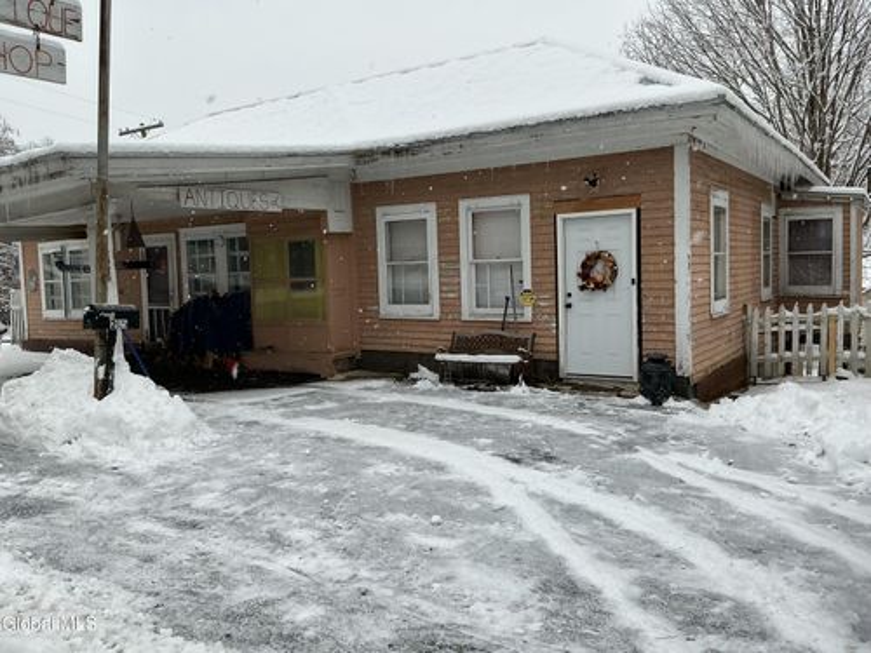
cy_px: 326
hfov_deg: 61.7
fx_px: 730
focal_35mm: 29
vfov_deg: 48.2
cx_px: 436
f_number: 1.8
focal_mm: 3
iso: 50
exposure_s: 1/120
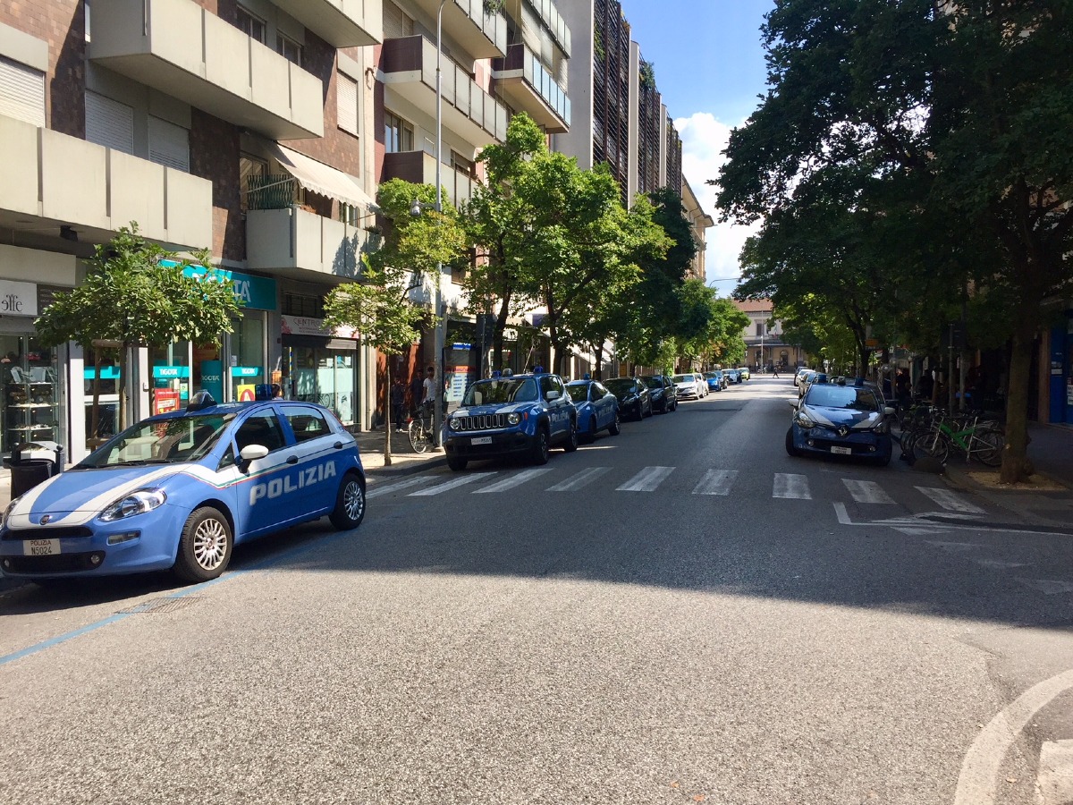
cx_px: 536
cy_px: 402
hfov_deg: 61.7
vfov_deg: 48.2
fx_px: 899
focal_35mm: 29
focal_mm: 4.15
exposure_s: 1/1199
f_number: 2.2
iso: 32
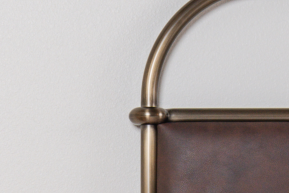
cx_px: 25
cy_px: 372
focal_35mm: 217
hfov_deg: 9.4
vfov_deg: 6.2
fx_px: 1742
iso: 250
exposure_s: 1/80
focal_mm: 39
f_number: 4
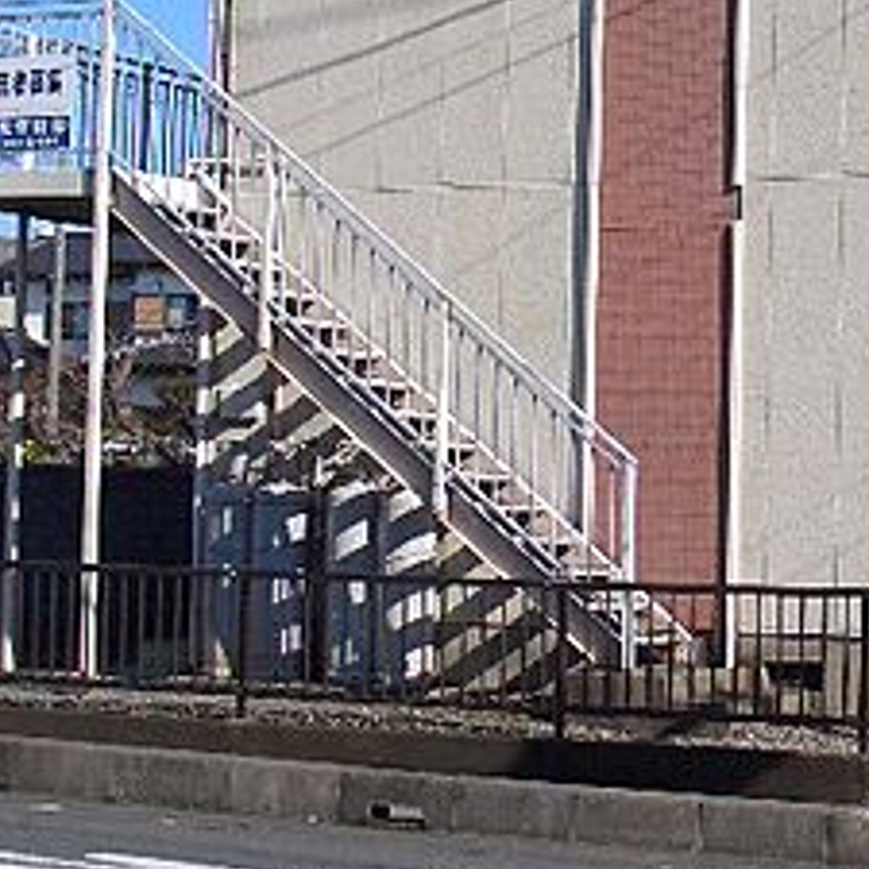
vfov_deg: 17.7
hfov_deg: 17.5
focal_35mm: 98
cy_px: 241
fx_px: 2783
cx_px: 757
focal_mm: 8.2
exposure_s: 1/400
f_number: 5
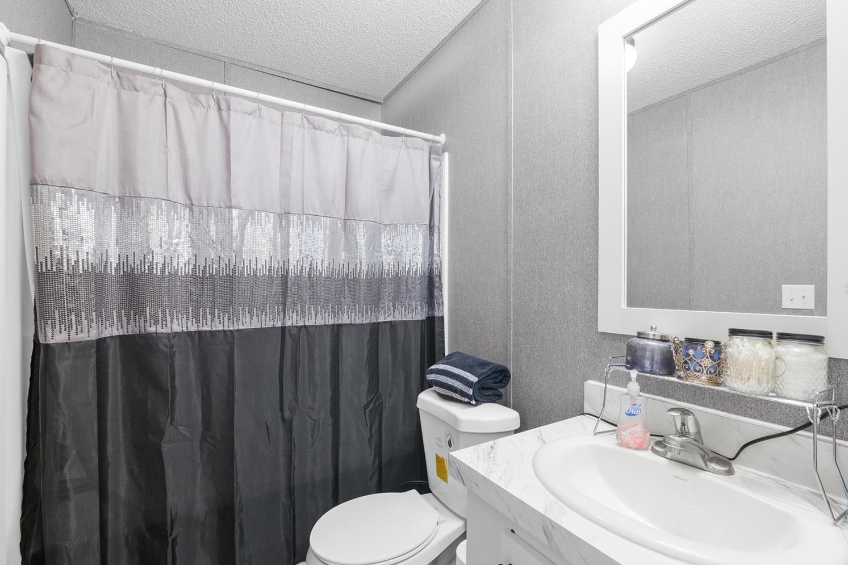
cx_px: 441
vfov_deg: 77.3
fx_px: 353
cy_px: 289
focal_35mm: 15
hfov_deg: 100.3
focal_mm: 14
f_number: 8
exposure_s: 1/1.67
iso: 400
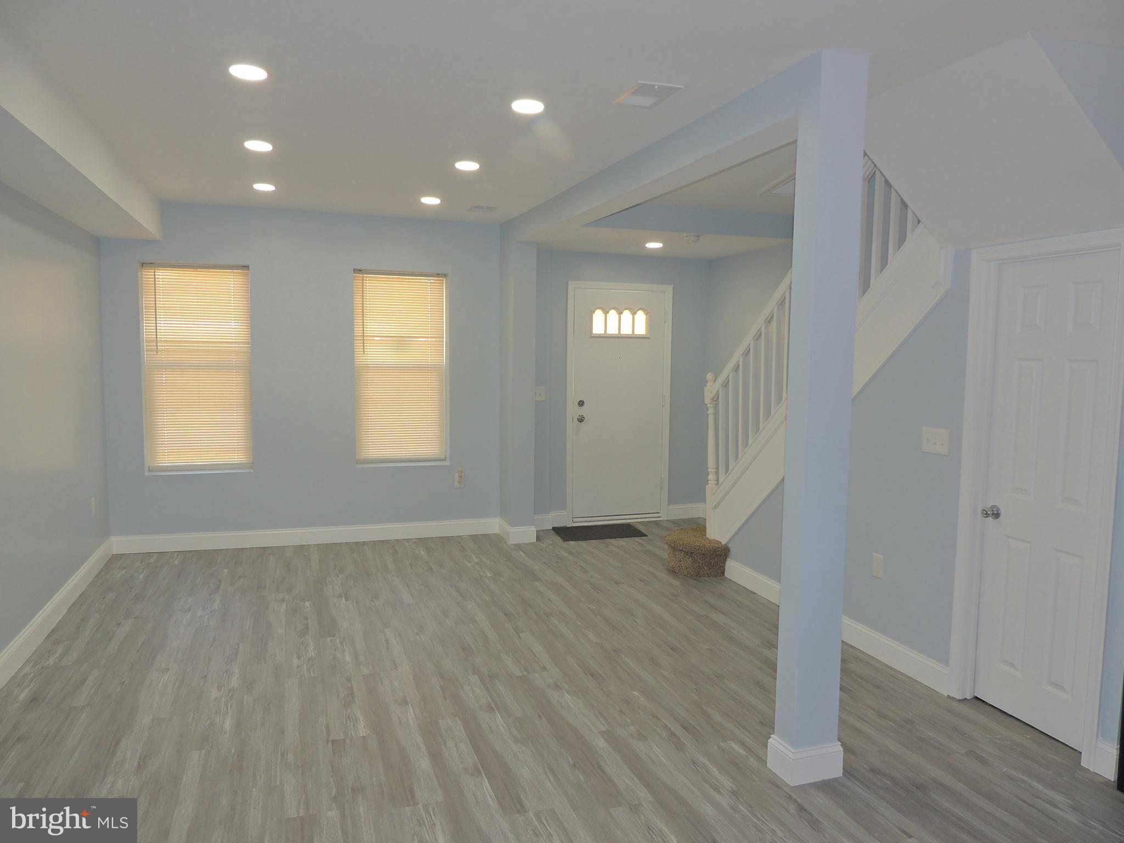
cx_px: 562
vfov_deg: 56.8
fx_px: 779
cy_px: 422
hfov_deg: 71.6
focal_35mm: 24
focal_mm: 4.3
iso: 125
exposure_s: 1/40
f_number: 3
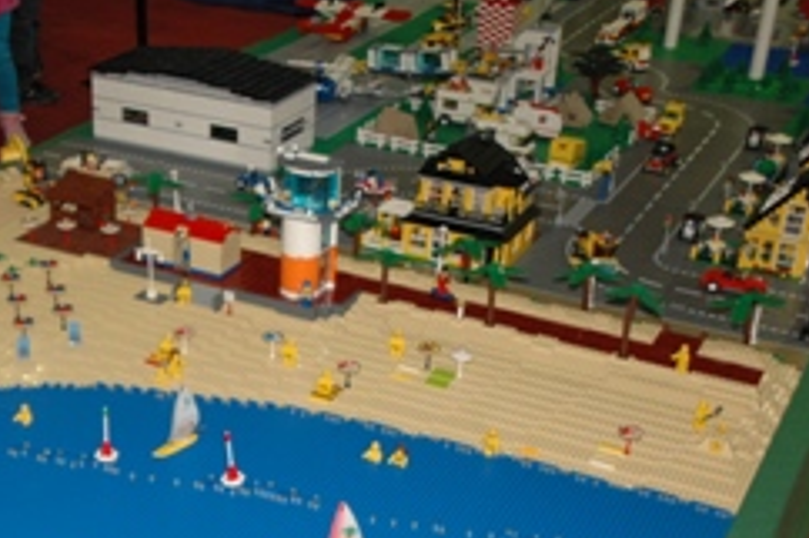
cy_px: 491
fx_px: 1370
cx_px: 150
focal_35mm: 61
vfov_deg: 21.7
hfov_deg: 31.9
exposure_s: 1/60
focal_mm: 22
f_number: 3.8
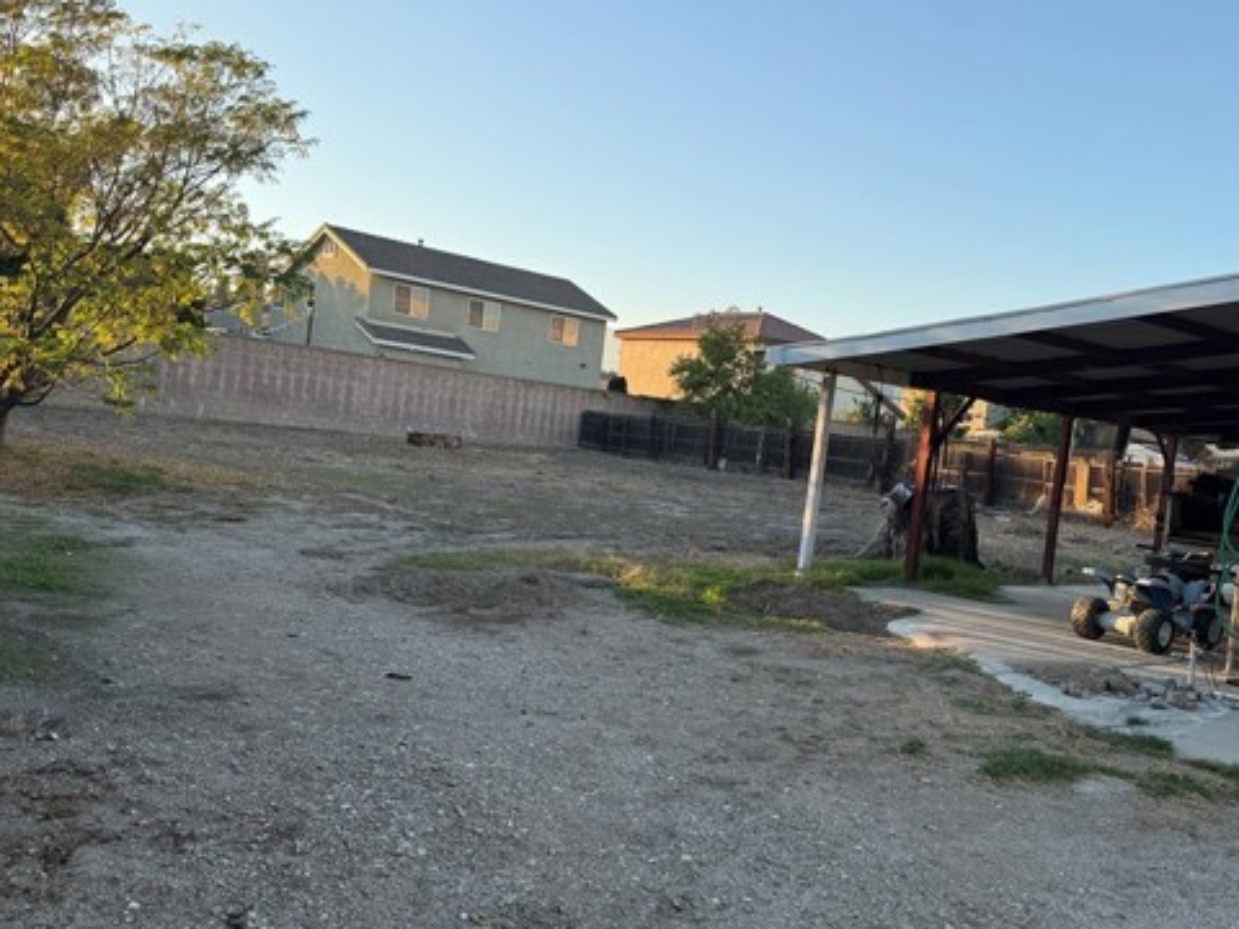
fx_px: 1145
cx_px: 689
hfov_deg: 56.7
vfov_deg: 44.1
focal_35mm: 32
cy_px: 501
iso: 80
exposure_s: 1/1060
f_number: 1.78
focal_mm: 6.76
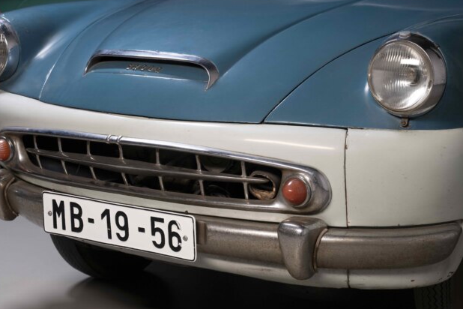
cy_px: 169
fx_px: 990
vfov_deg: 17.7
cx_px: 220
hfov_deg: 26.3
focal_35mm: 77
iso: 400
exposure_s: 1/8
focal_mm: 62
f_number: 8
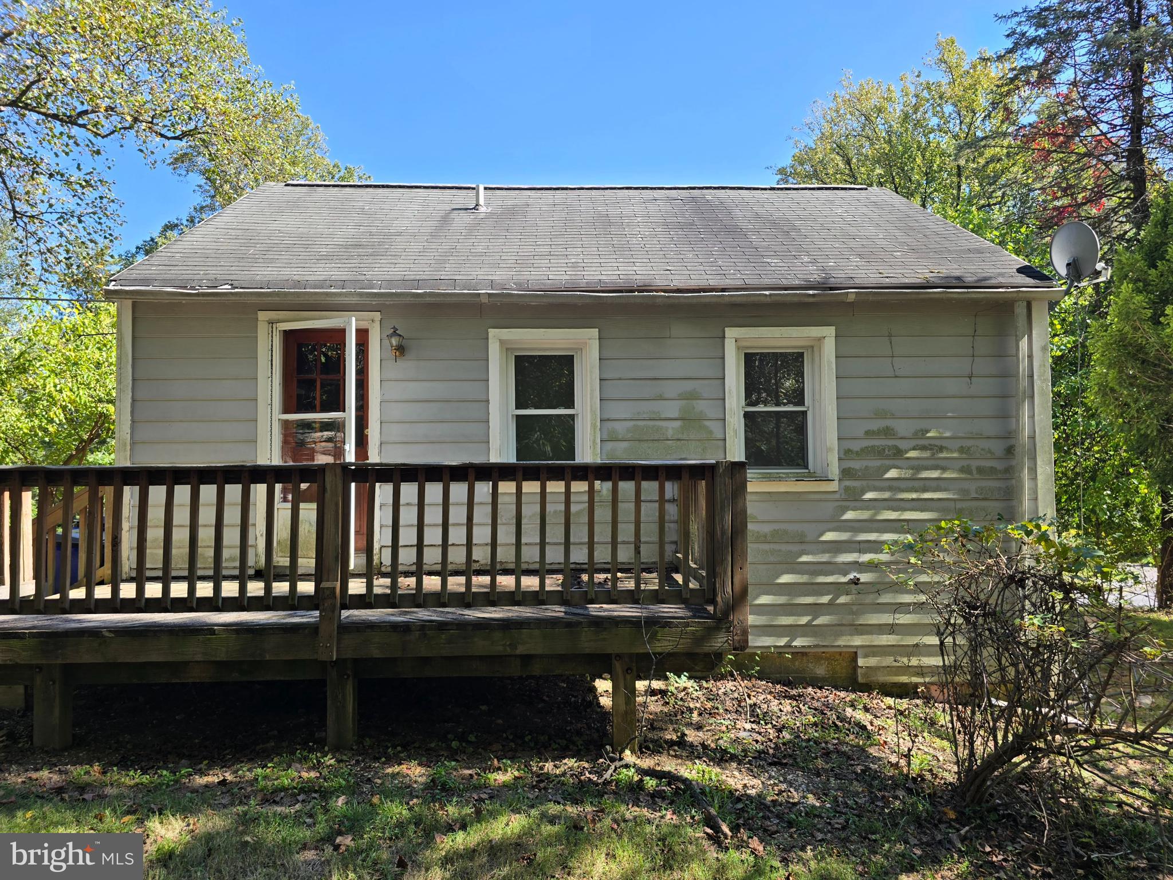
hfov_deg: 73.9
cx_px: 586
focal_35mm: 23
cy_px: 440
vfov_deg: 58.9
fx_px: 779
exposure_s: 1/278
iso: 12
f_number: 1.7
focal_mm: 6.3
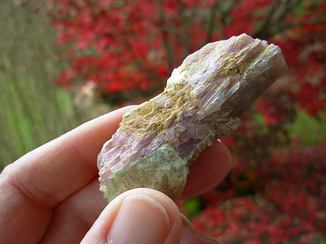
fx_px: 358
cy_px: 122
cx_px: 163
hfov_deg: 49.0
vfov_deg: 37.7
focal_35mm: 38
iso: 50
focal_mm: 6.3
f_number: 2.9
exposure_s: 1/102
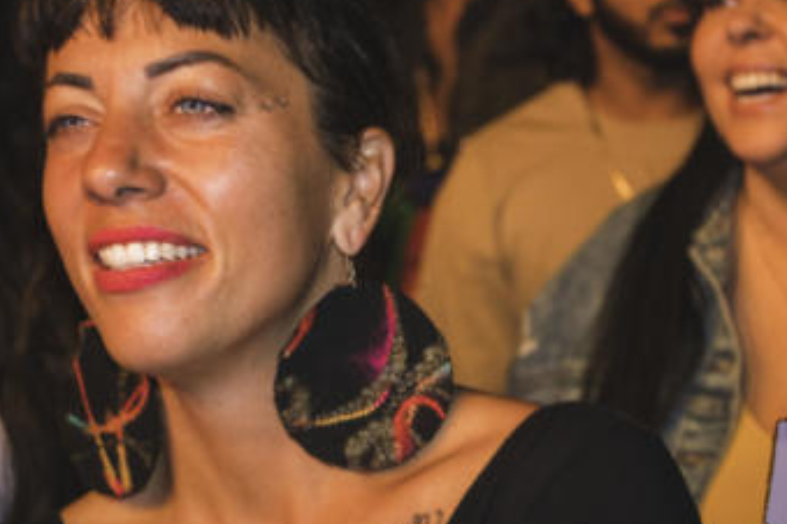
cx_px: 409
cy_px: 221
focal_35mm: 115
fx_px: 2514
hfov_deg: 17.8
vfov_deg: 11.9
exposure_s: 1/60
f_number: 4.8
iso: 1400
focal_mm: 52
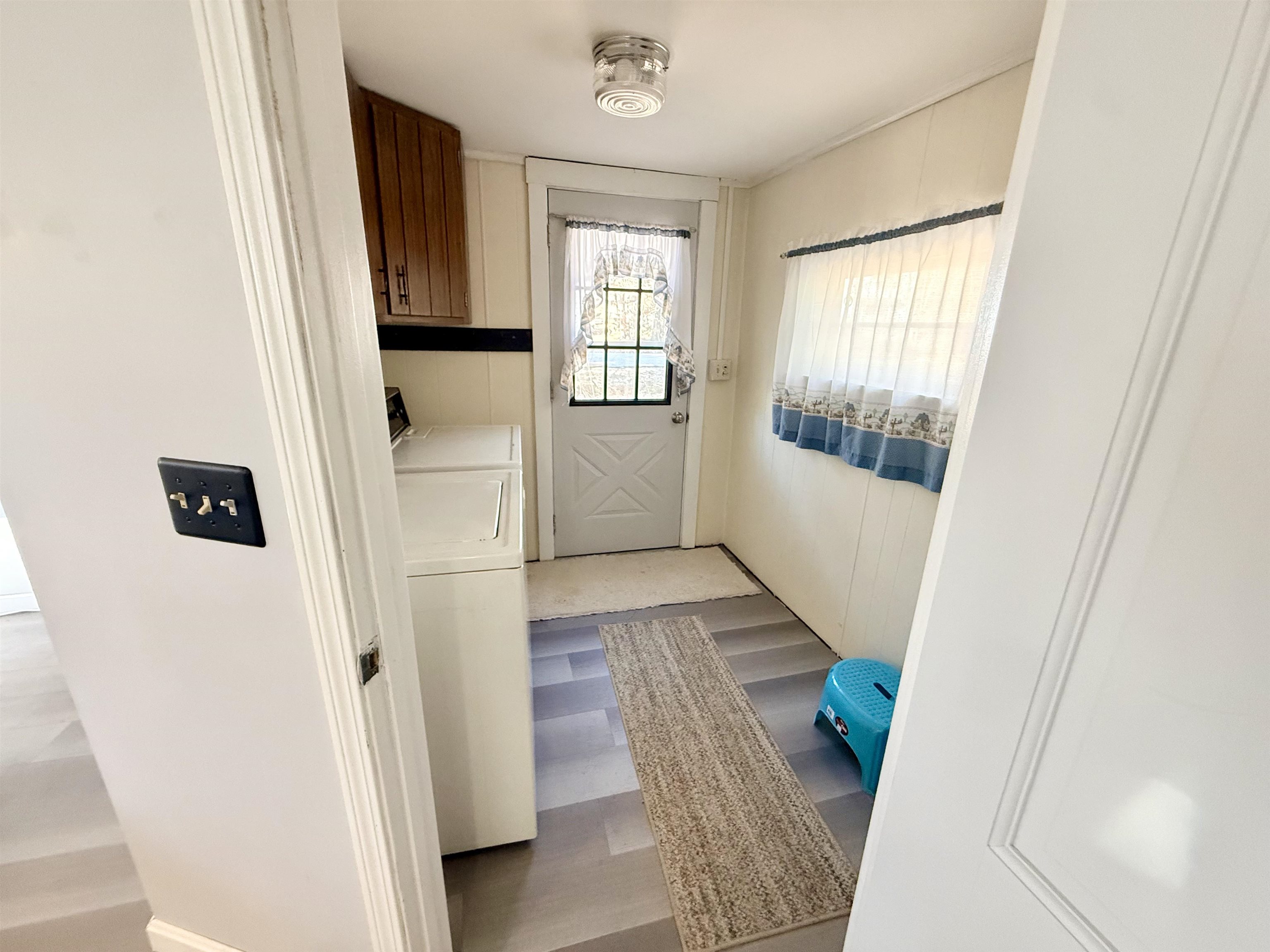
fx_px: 514
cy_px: 476
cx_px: 635
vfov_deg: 85.7
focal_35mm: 14
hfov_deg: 102.1
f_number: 2.2
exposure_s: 1/120
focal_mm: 2.22
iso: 500
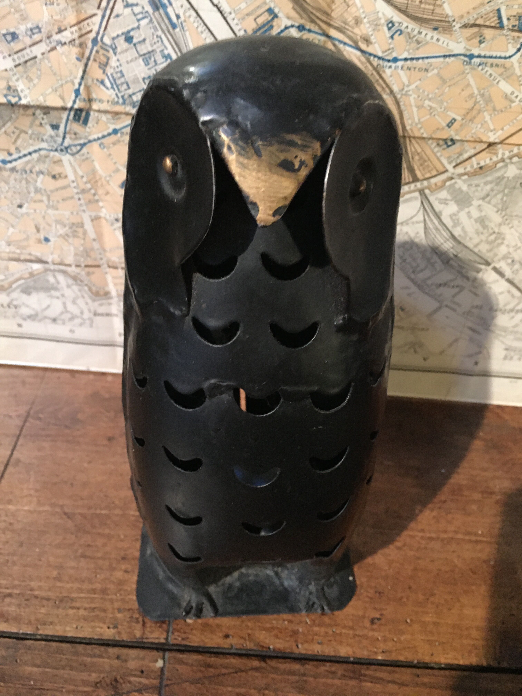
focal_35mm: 29
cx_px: 261
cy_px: 348
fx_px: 583
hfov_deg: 48.2
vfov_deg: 61.7
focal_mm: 4.15
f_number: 2.2
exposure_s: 1/17
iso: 400
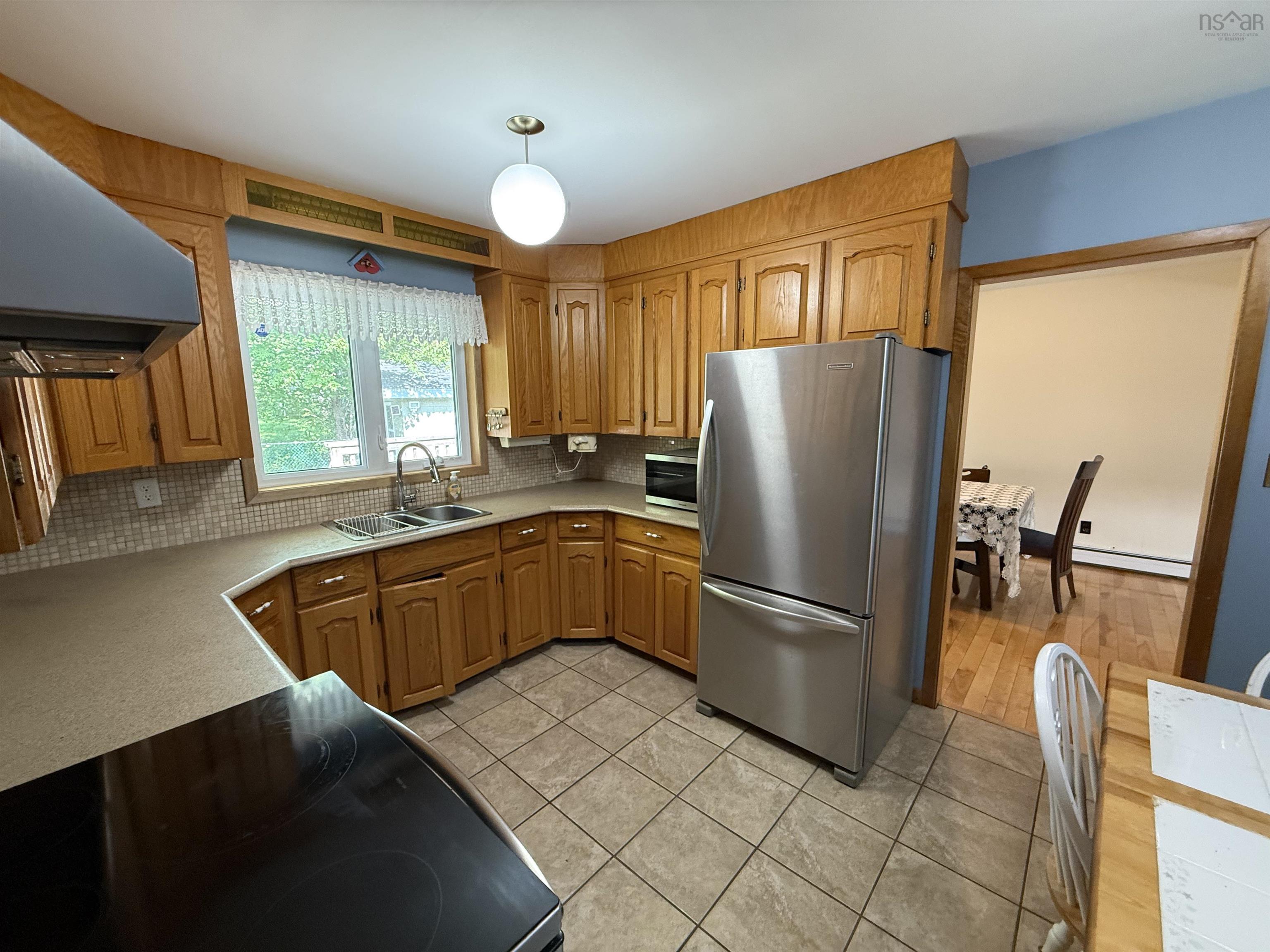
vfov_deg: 85.7
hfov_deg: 102.1
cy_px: 476
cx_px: 635
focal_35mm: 14
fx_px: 514
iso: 400
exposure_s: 1/60
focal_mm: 2.22
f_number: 2.2
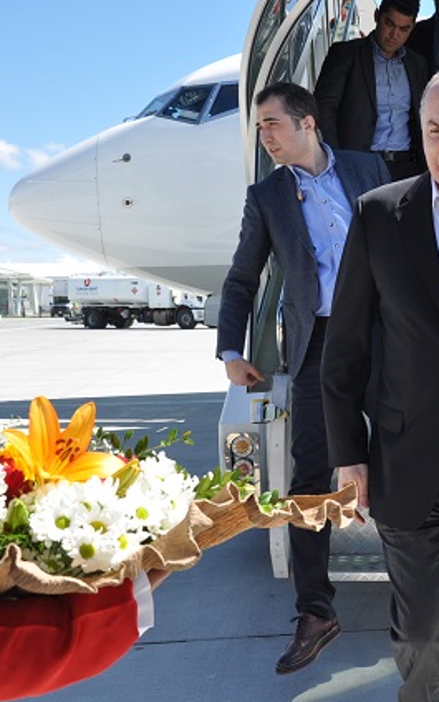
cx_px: 436
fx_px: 976
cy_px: 353
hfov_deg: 24.2
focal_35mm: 51
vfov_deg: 39.6
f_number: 9
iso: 200
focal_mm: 22
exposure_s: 1/320
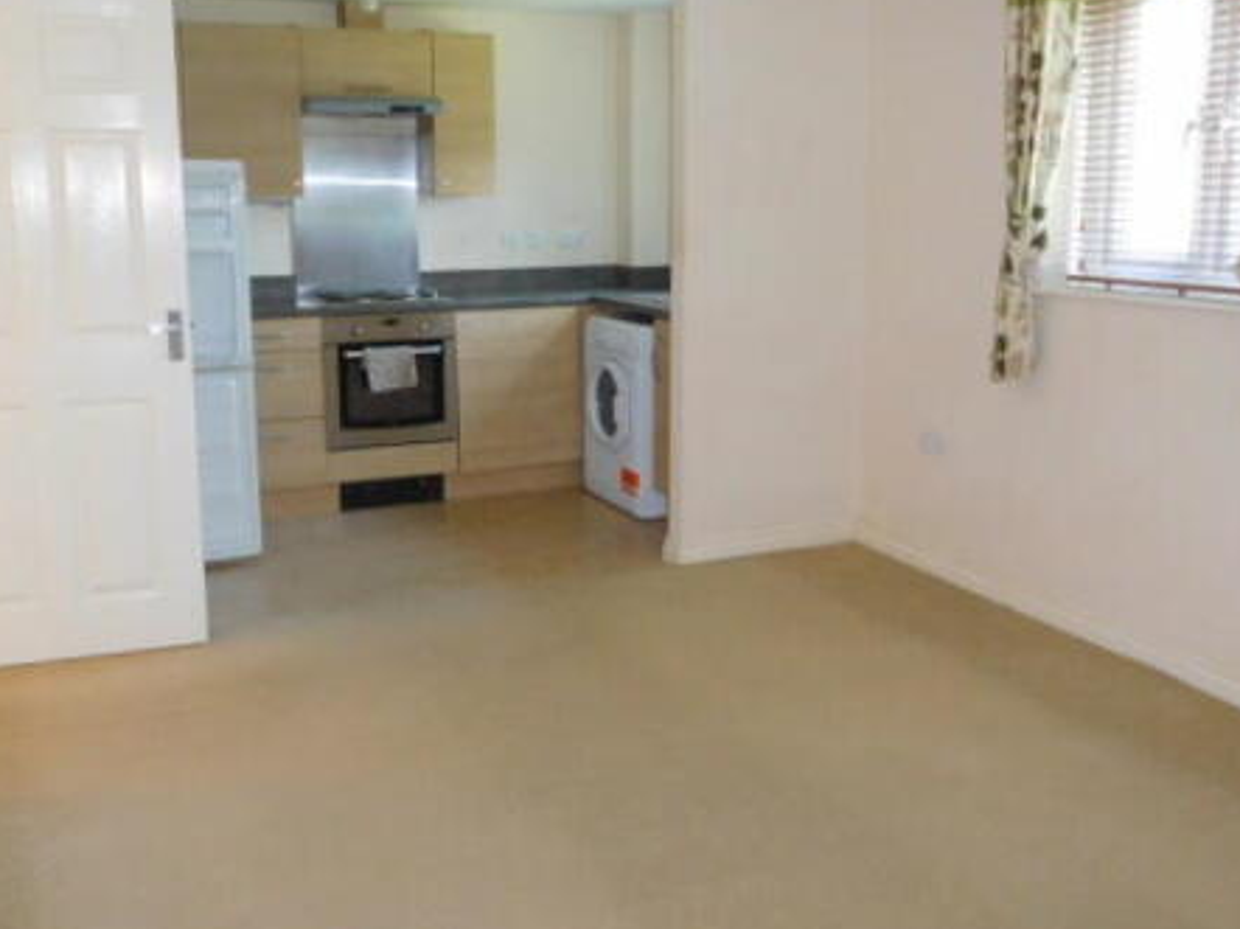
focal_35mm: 33
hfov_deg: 55.3
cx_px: 560
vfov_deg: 42.7
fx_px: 1181
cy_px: 372
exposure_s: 1/30
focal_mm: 4.5
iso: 400
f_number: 3.4
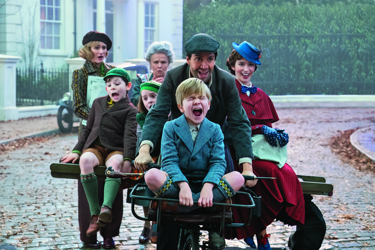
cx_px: 188
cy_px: 125
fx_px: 667
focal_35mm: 64
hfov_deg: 31.4
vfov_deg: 21.2
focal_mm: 42.7
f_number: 3.2
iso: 1600
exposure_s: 1/125
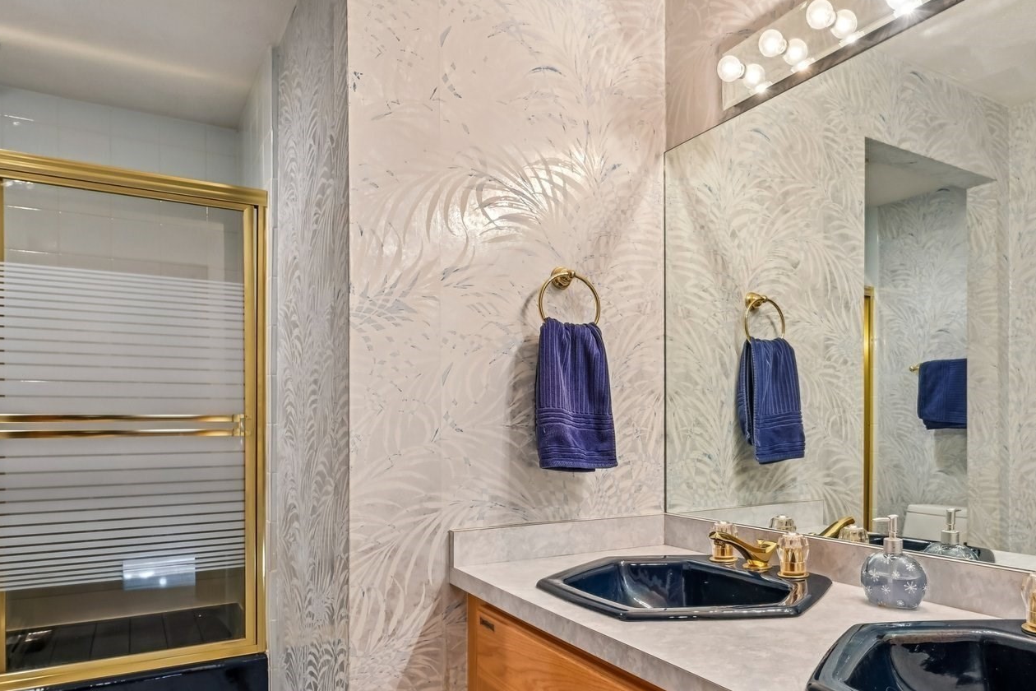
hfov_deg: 68.2
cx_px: 654
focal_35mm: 26
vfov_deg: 49.2
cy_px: 423
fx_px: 748
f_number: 8
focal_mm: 16
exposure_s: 1/6
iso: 400
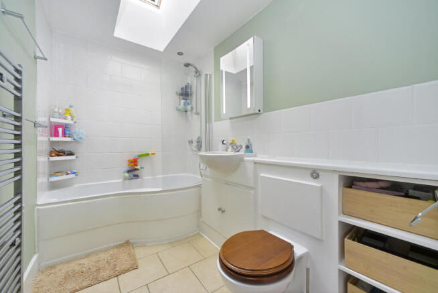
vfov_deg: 81.3
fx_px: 170
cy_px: 146
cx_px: 219
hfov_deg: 104.2
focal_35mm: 14
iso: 400
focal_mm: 14
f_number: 7.1
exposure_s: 1/10
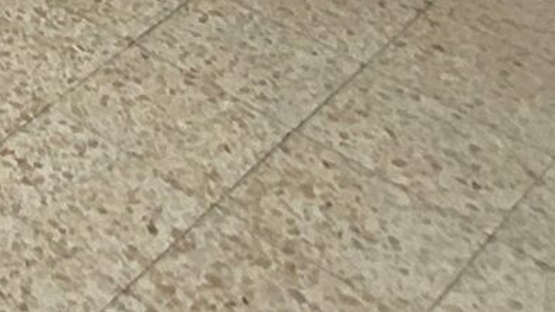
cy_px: -674
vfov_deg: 9.7
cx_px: -644
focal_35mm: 91
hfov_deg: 16.2
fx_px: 1339
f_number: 2.2
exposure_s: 1/50
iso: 125
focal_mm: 1.74
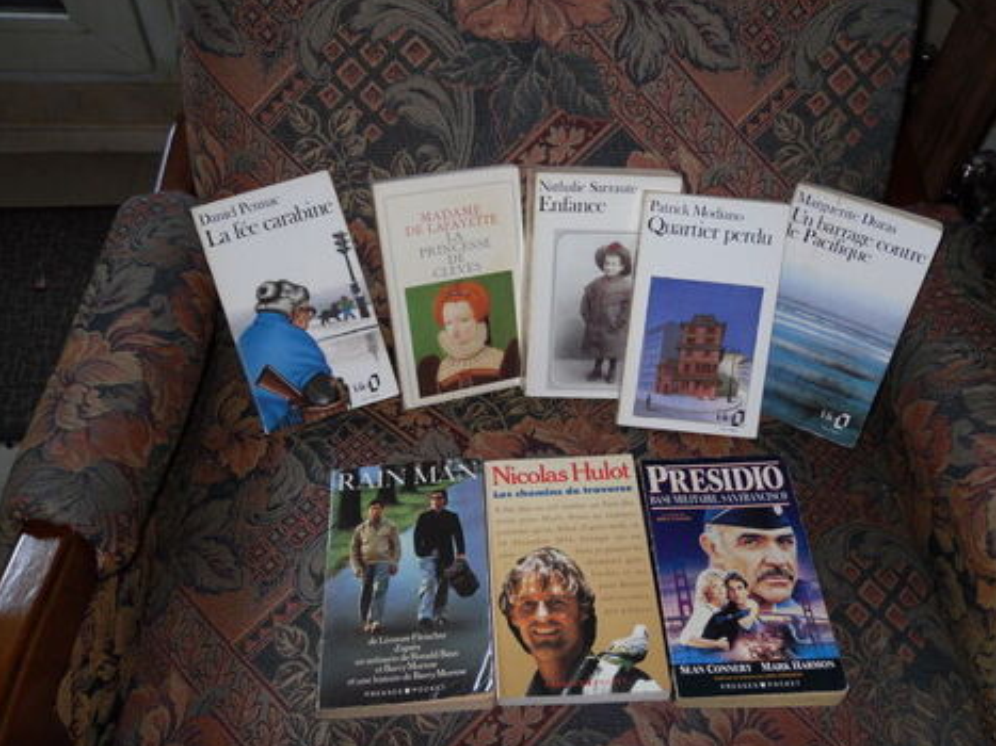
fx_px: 1036
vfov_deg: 39.6
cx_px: 508
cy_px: 373
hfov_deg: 51.4
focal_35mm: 36
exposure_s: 1/45
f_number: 3.5
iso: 80
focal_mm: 6.3
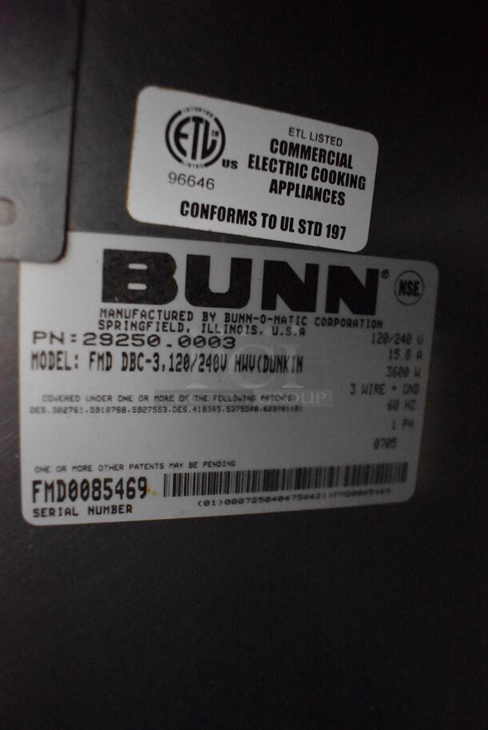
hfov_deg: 48.0
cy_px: 365
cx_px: 244
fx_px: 548
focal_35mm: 27
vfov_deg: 67.3
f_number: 3.5
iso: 12800
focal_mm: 18
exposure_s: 1/50
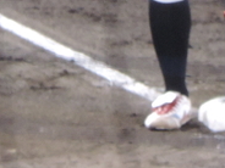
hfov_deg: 0.8
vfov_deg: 0.6
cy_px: -174
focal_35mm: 2608
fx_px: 16952
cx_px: 172
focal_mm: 107
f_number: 4.9
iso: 800
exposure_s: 1/50
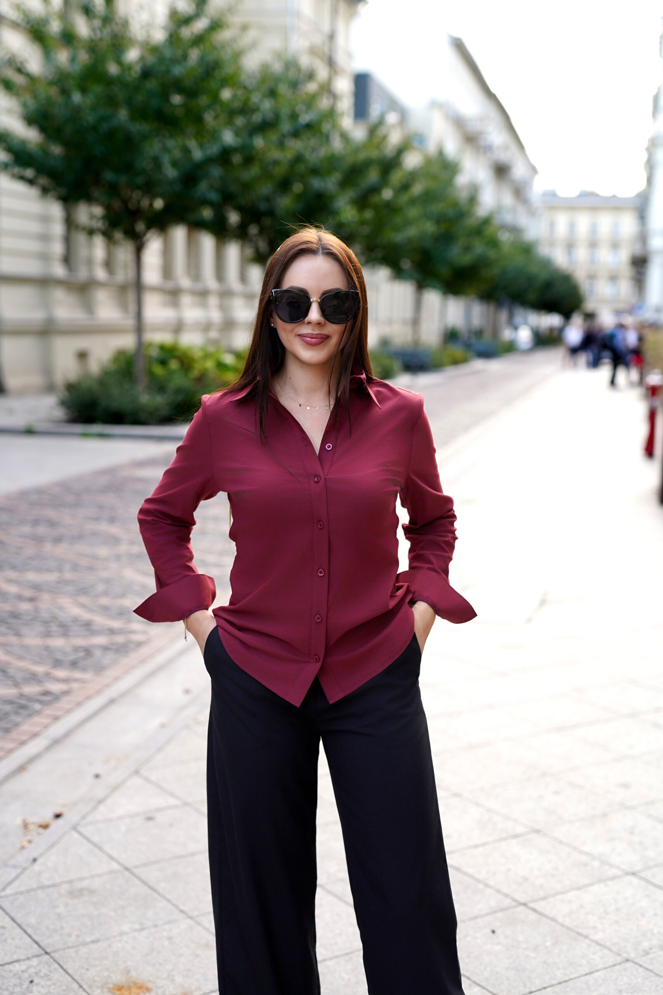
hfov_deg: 27.0
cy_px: 498
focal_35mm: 50
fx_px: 1381
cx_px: 332
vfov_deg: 39.6
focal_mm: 50
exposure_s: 1/250
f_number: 2.5
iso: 500
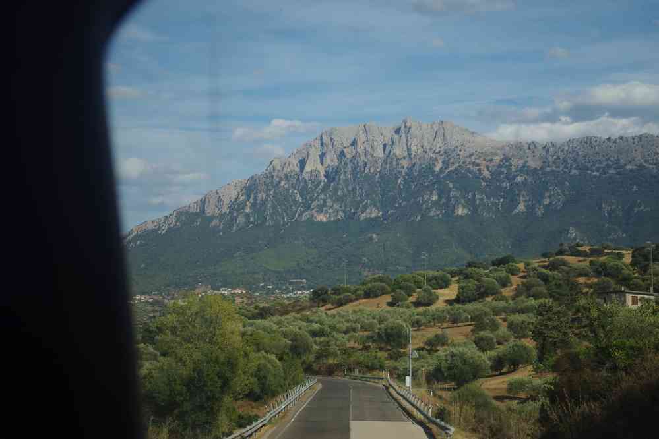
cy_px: 220
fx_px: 1510
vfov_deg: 16.6
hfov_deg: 24.6
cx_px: 330
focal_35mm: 82
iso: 200
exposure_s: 1/320
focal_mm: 55
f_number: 5.6
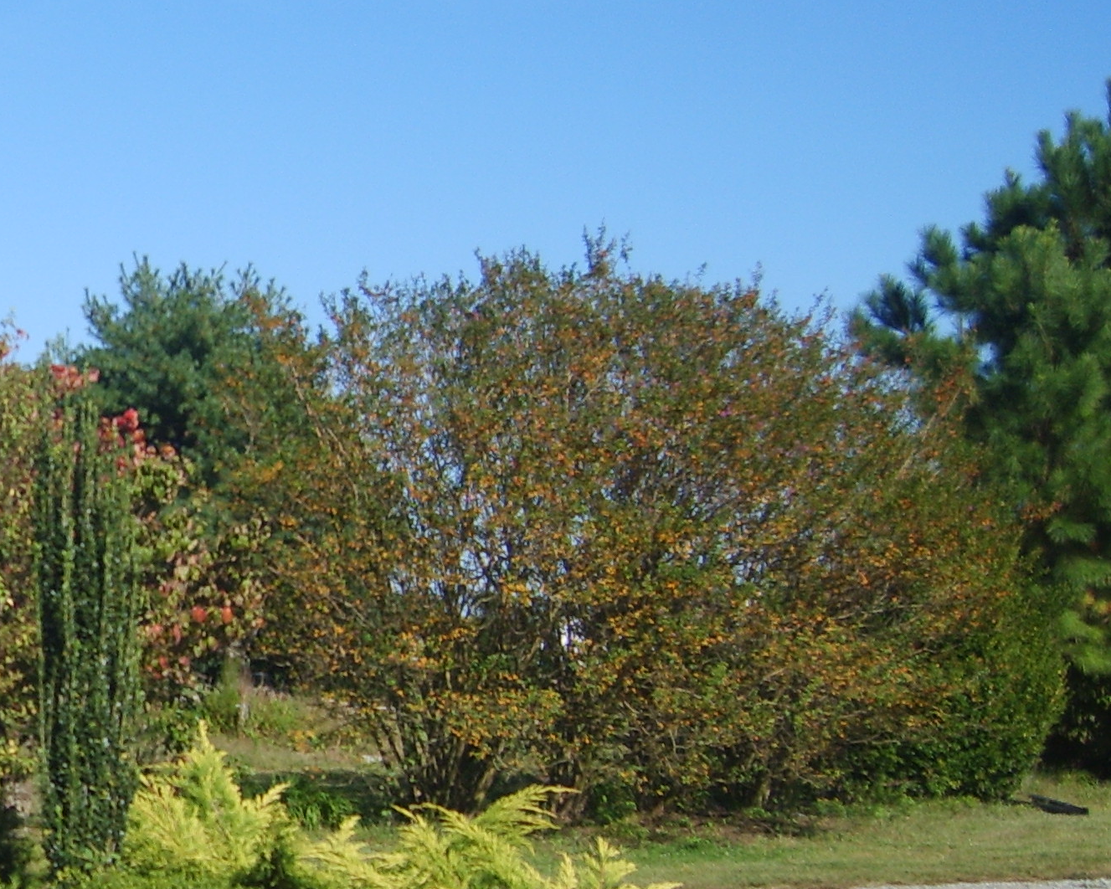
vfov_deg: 18.2
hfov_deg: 21.2
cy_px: 681
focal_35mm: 84
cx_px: -205
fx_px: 2762
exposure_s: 1/180
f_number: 7.1
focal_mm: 7.4
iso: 50
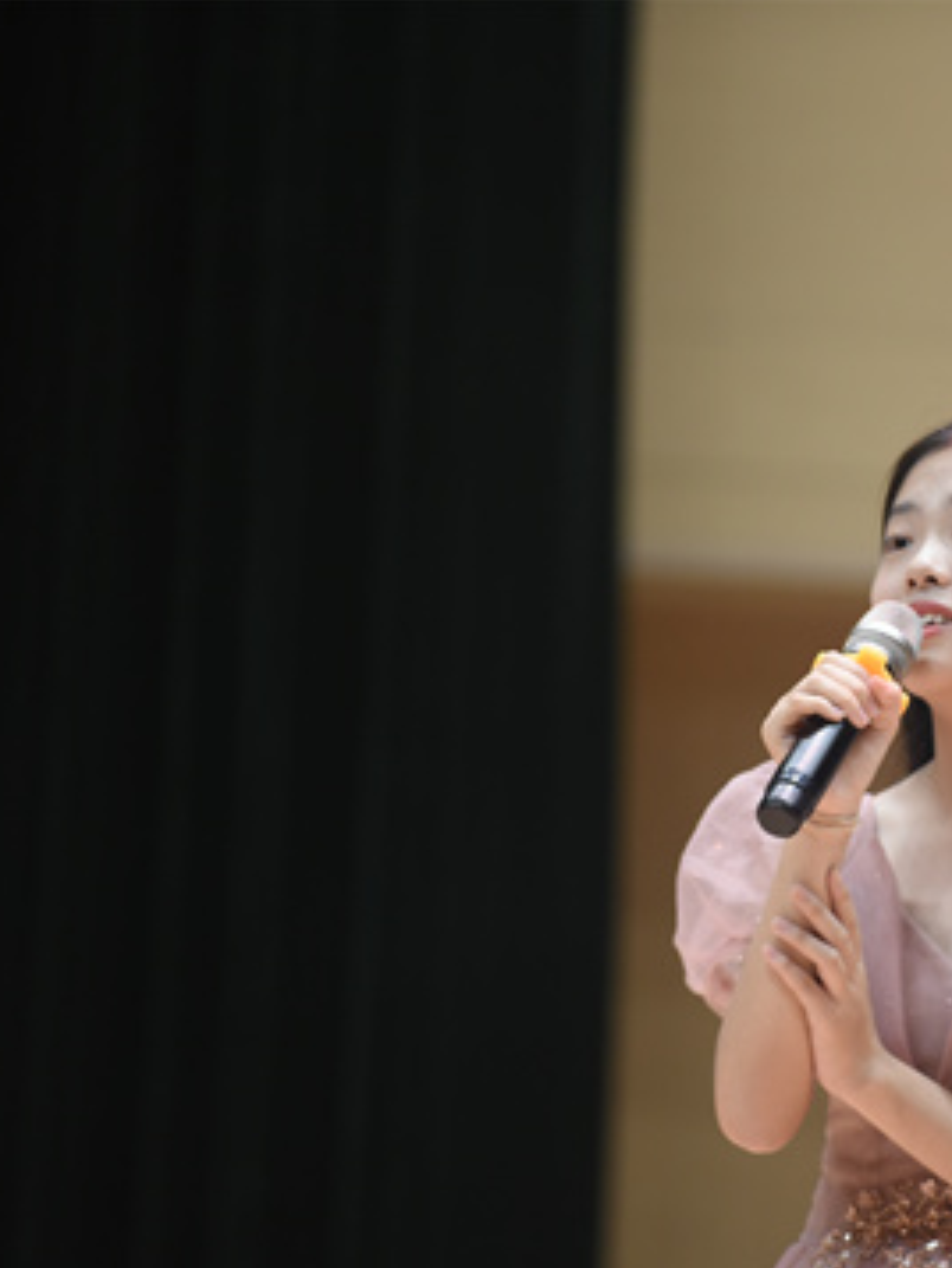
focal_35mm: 226
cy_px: 707
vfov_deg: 8.8
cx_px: 956
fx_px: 8282
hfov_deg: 6.6
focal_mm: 140
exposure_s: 1/400
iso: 1600
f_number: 3.5
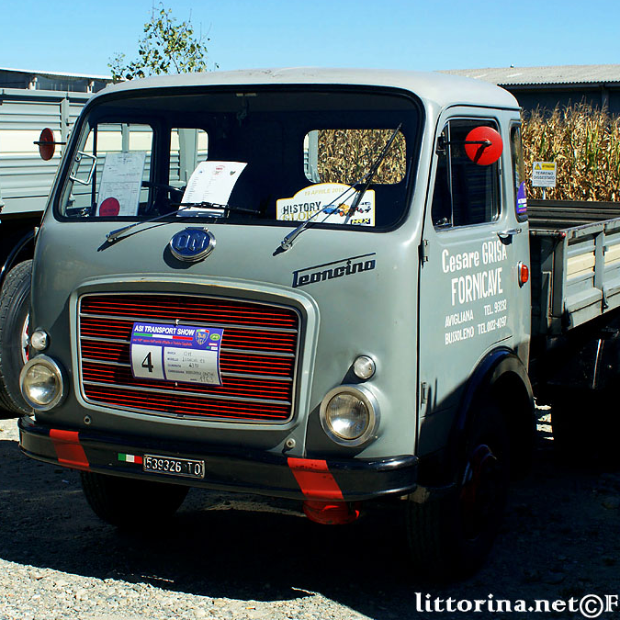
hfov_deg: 25.5
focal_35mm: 68
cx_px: 311
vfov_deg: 25.5
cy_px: 309
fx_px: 1371
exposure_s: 1/250
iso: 200
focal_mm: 35
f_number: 11
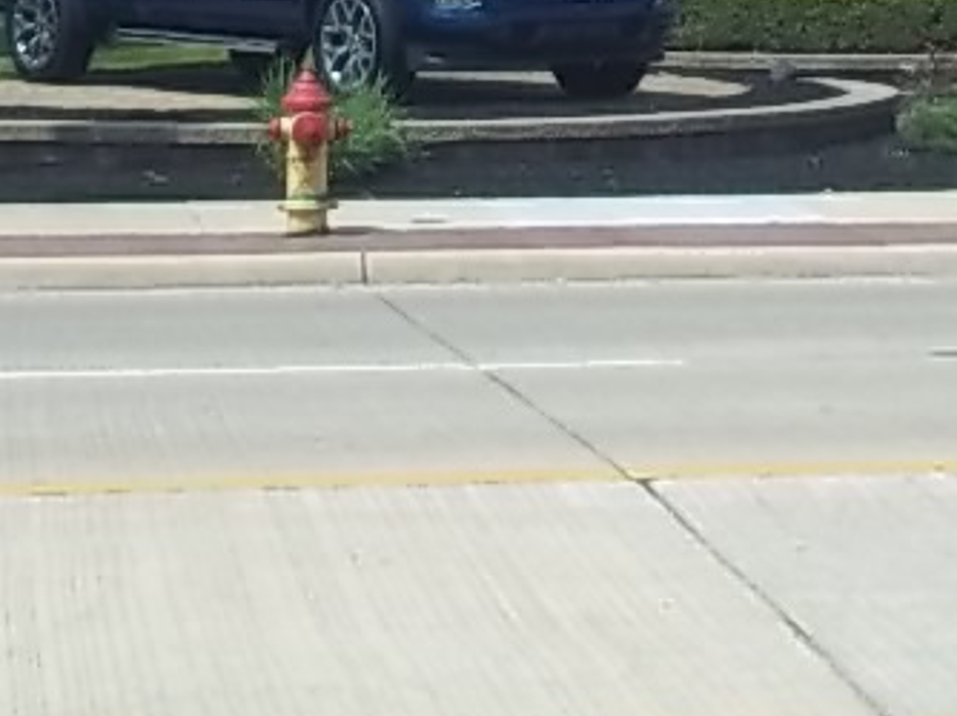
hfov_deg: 14.3
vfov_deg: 10.4
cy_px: -364
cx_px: 590
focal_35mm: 138
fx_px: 3812
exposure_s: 1/250
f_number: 8
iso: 80
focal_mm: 6.5
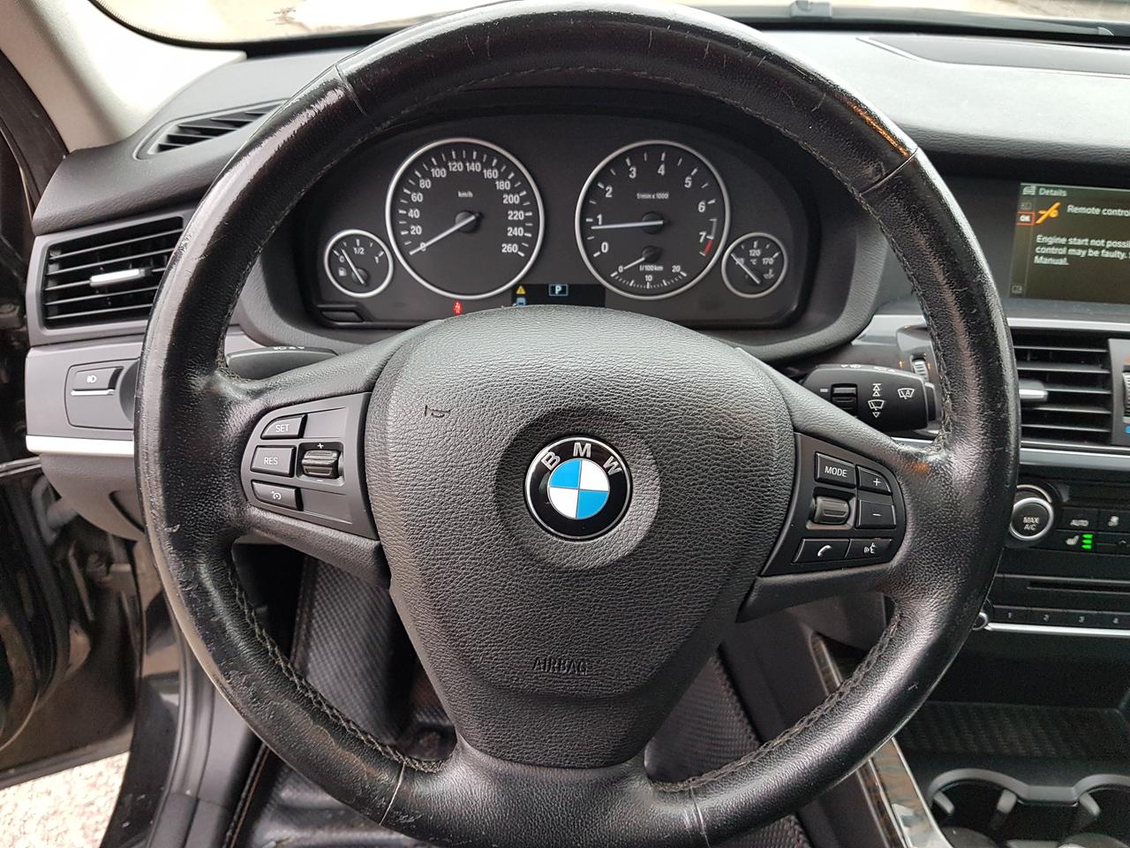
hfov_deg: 67.3
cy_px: 424
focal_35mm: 26
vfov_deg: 53.1
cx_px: 565
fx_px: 849
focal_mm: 4.2
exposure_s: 1/60
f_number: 1.7
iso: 125
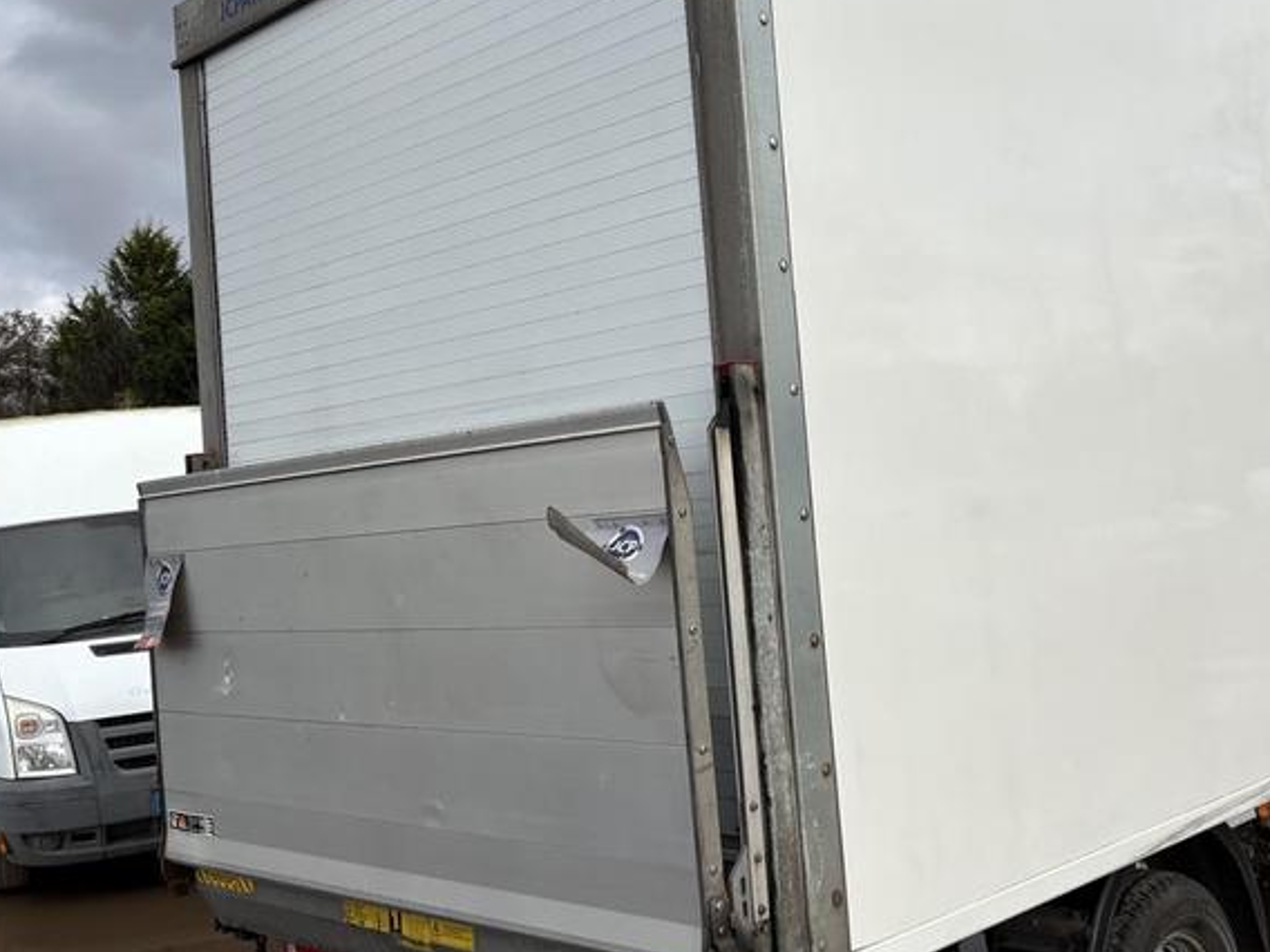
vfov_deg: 35.1
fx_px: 1504
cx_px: 686
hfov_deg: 45.7
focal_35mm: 41
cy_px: 434
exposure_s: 1/2075
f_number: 1.6
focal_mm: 5.96
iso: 50
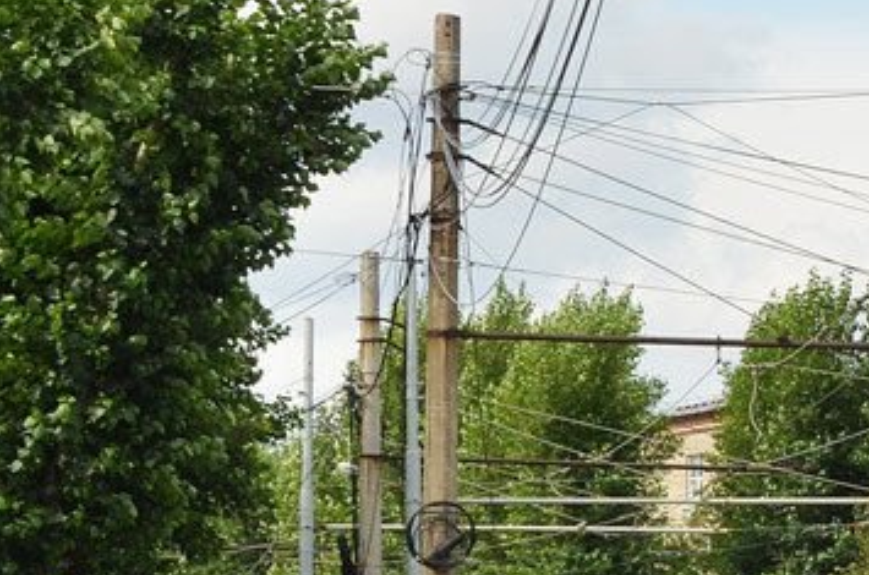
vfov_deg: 6.7
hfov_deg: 9.4
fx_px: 4889
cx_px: 1794
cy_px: 406
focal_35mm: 203
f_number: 7.1
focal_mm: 32
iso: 160
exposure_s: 1/500
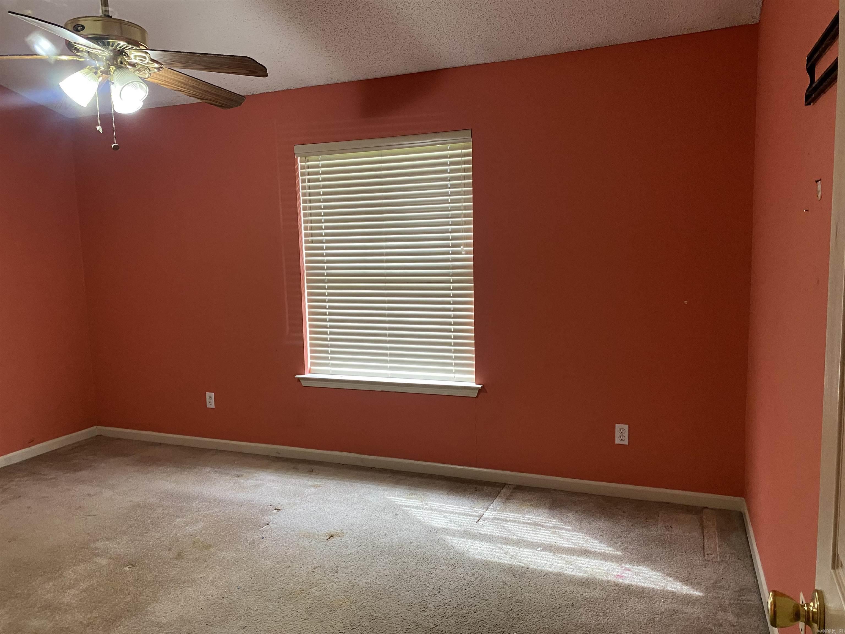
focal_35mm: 26
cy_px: 317
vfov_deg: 53.1
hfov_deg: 67.3
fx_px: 635
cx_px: 422
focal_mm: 4.25
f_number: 1.8
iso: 320
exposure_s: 1/60
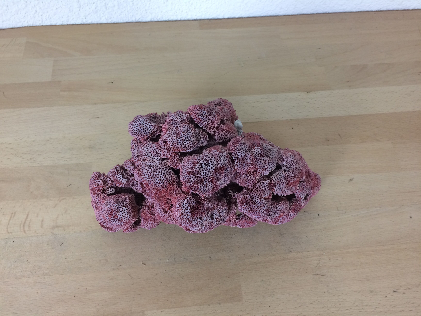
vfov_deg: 48.2
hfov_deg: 61.7
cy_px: 158
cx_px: 210
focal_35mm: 29
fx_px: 353
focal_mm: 4.15
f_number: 2.2
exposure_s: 1/33
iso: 50
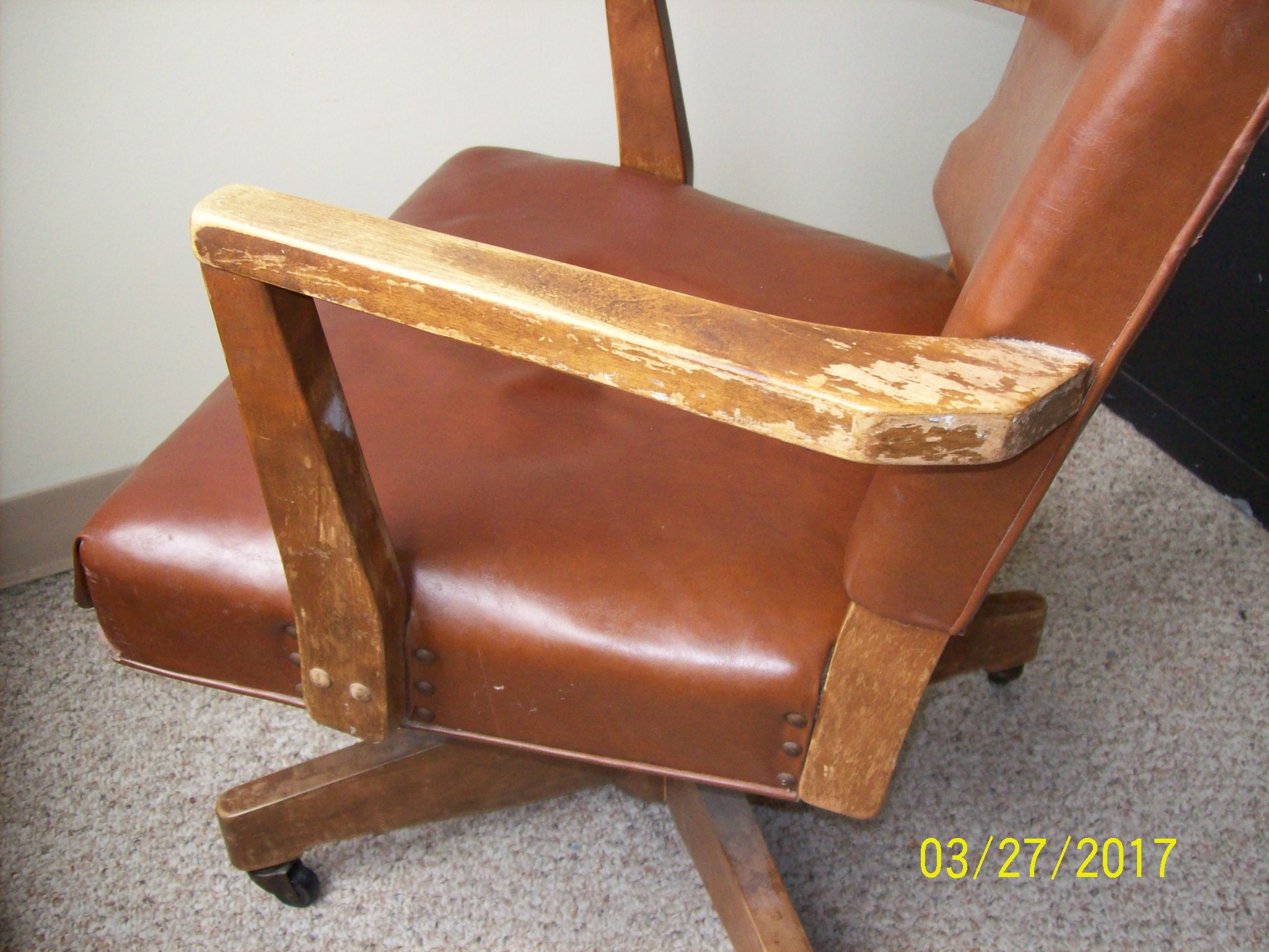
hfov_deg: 51.4
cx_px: 634
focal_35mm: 36
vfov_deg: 39.7
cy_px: 476
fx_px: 1320
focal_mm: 6
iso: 200
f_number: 2.7
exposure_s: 1/64
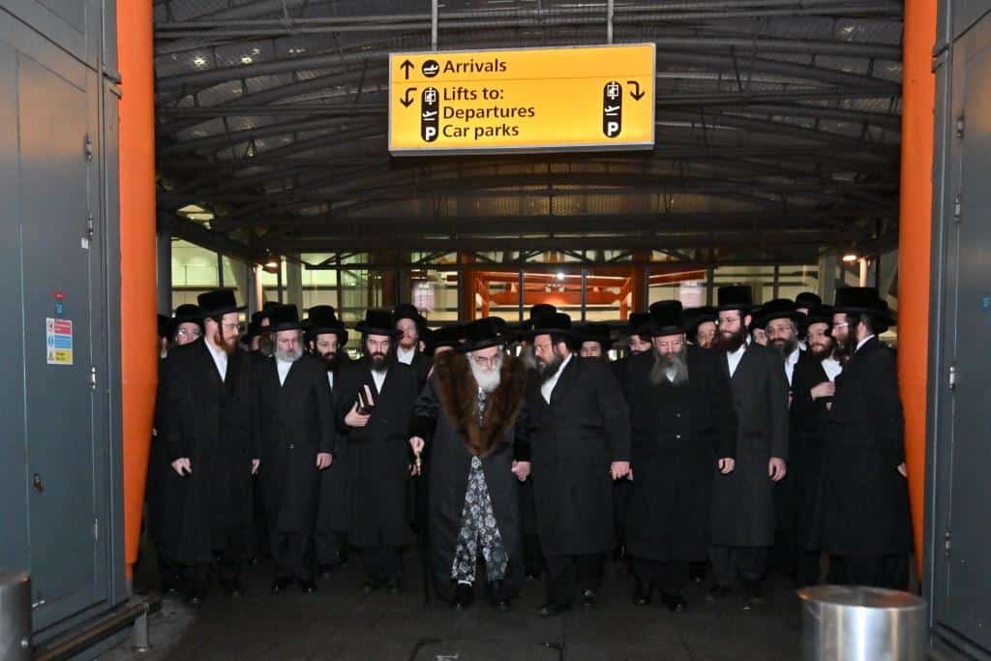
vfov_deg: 53.1
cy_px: 330
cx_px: 496
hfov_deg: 73.7
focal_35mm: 24
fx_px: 661
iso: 2500
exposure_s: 1/200
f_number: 4
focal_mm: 24
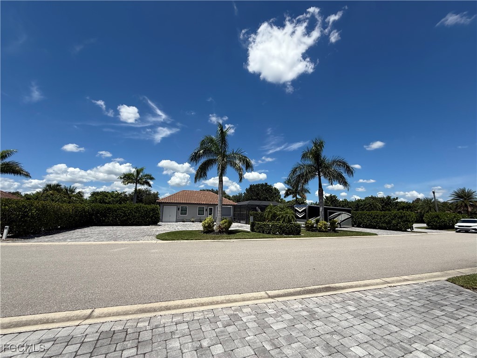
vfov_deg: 85.7
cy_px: 179
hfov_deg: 102.1
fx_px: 193
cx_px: 238
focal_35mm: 14
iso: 50
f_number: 2.2
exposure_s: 1/2976
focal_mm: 2.22
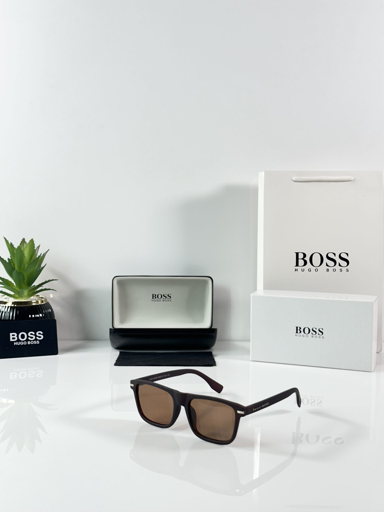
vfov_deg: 39.7
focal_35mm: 48
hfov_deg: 30.3
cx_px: 192
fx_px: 710
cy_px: 256
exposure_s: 1/100
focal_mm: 6.86
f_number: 1.78
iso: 80
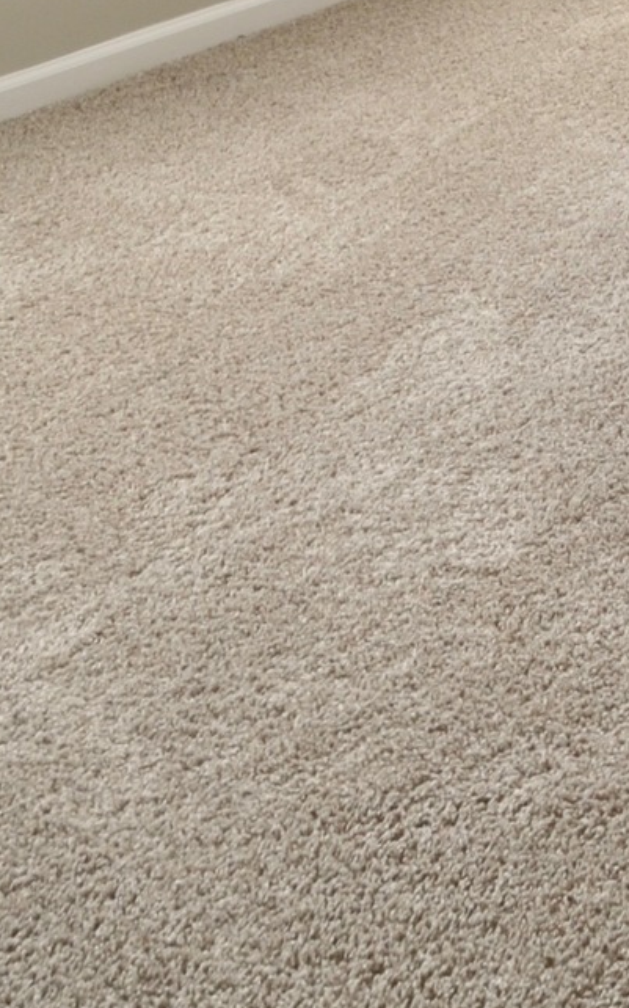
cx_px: 1140
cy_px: -555
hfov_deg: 15.3
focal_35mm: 73
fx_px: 2003
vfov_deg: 22.5
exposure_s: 1/8
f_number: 9
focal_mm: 10
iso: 100
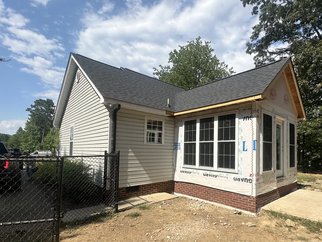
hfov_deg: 80.6
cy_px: 144
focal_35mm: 20
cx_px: 196
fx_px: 186
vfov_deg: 65.4
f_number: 2.2
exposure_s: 1/2681
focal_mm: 2.22
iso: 50
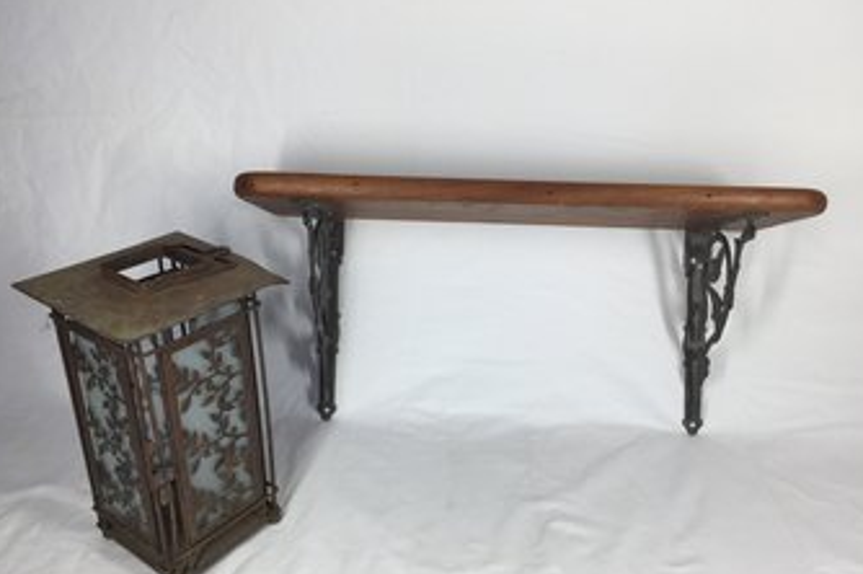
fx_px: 742
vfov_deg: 42.2
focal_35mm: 31
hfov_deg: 60.3
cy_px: 317
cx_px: 430
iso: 32
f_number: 2.2
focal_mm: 4.15
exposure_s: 1/130
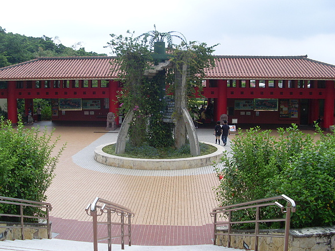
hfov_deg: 47.9
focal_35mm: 39
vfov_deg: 36.8
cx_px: 164
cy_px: 124
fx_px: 377
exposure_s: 1/180
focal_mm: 6.3
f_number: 7.7
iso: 80
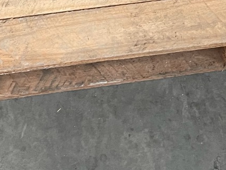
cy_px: -185
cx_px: 158
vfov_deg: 10.8
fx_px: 810
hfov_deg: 15.8
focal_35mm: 124
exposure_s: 1/66
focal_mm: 5.1
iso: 125
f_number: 1.6
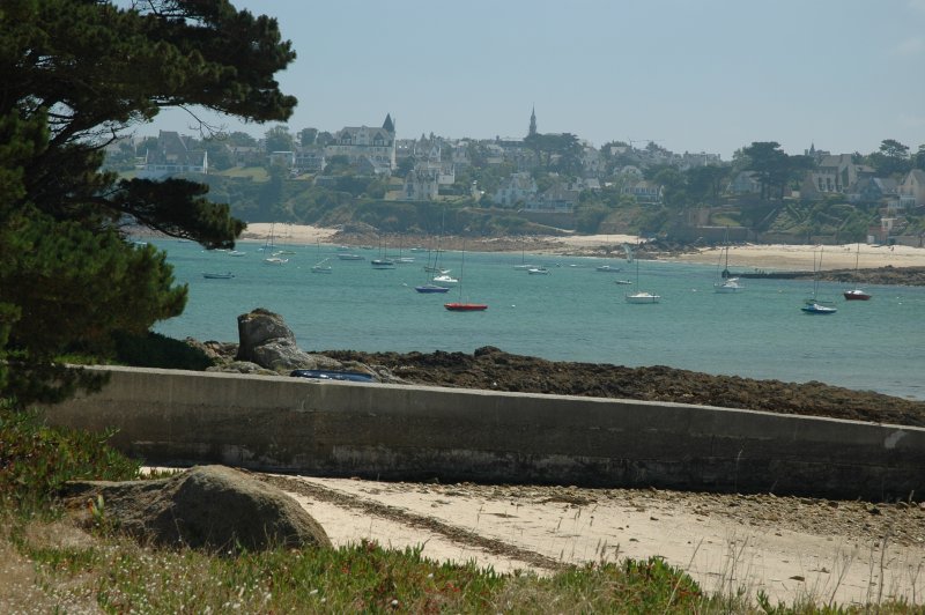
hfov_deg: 21.9
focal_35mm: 93
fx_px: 2388
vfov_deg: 14.7
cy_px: 308
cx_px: 462
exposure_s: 1/125
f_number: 8
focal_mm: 62
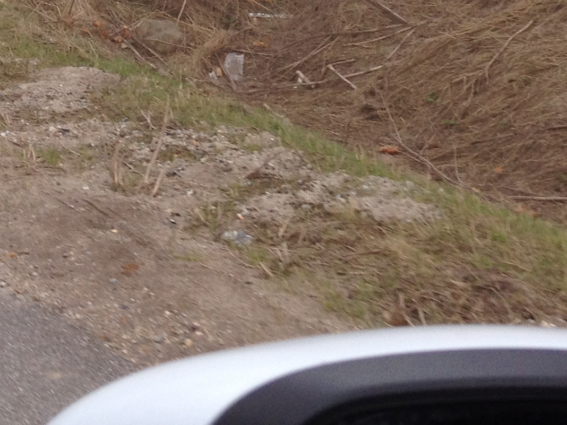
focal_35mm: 107
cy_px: -201
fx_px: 1753
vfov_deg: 13.1
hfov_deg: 18.3
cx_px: 378
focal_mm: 4.28
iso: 50
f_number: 2.4
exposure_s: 1/521
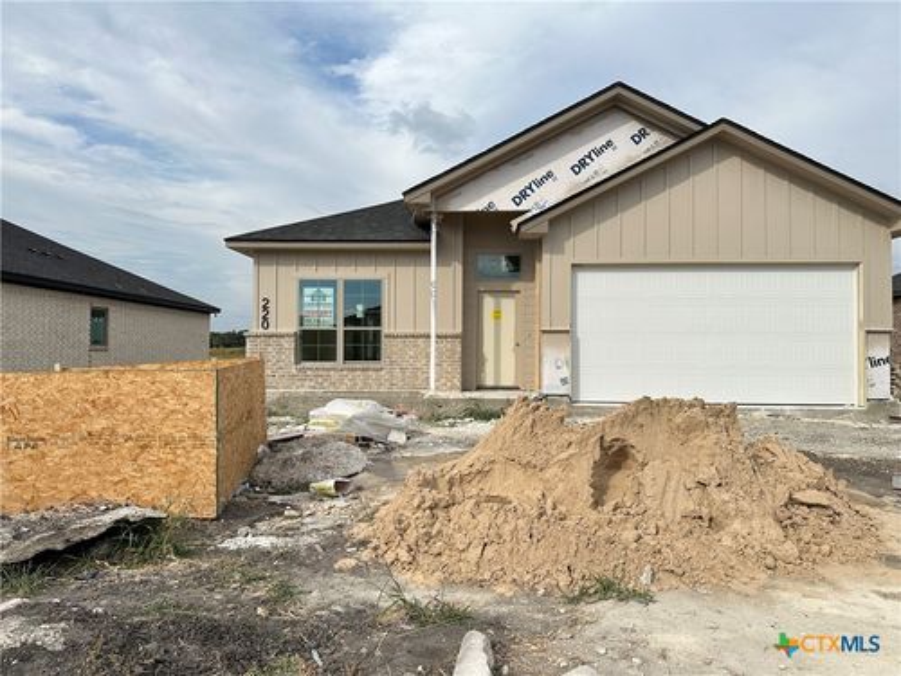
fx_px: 625
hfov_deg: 71.6
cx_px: 450
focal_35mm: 24
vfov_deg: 56.8
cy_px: 338
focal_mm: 6.86
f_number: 1.78
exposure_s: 1/4545
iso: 80
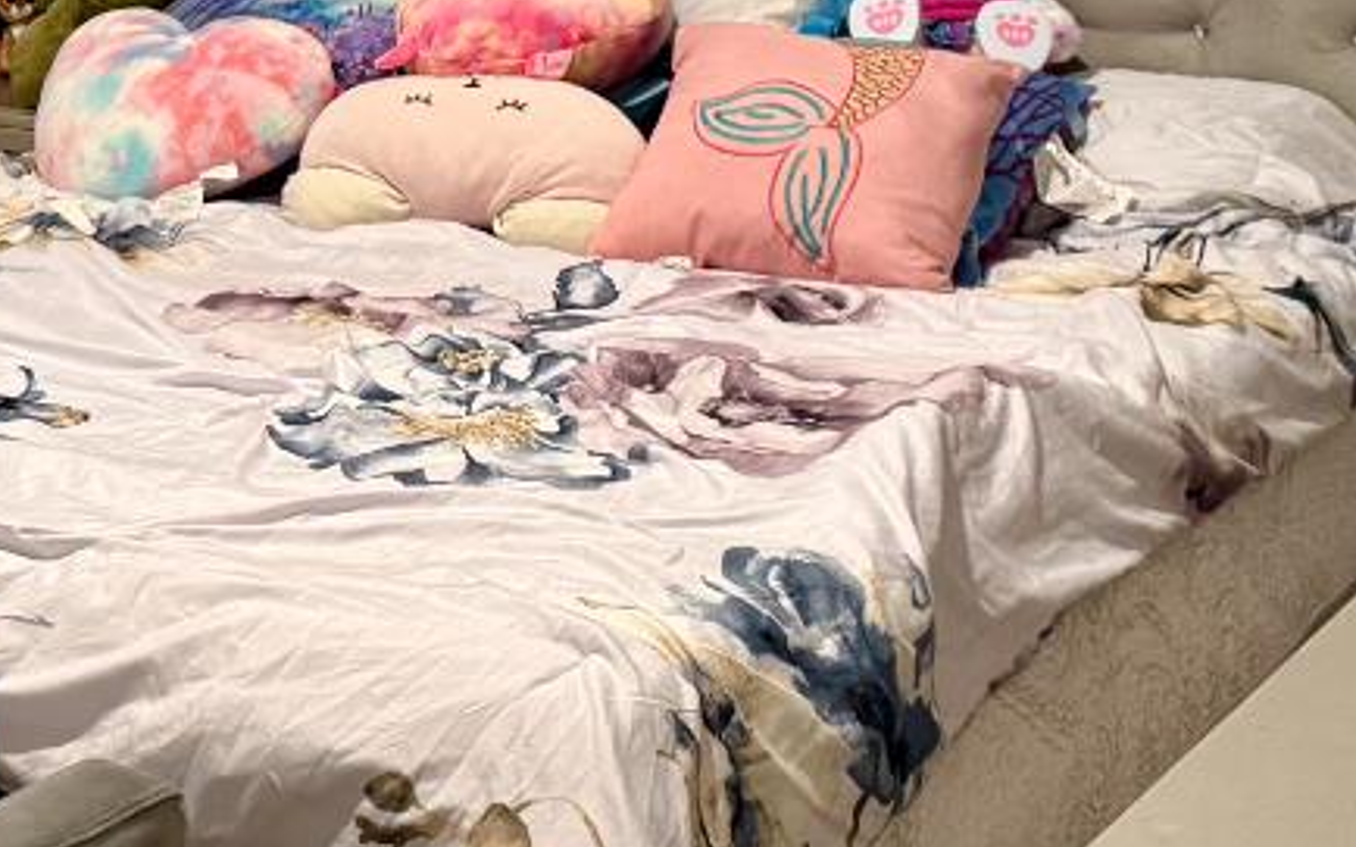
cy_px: -117
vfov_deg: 14.4
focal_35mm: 88
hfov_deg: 22.8
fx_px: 3251
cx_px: 53
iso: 250
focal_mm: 6.76
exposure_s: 1/60
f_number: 1.78
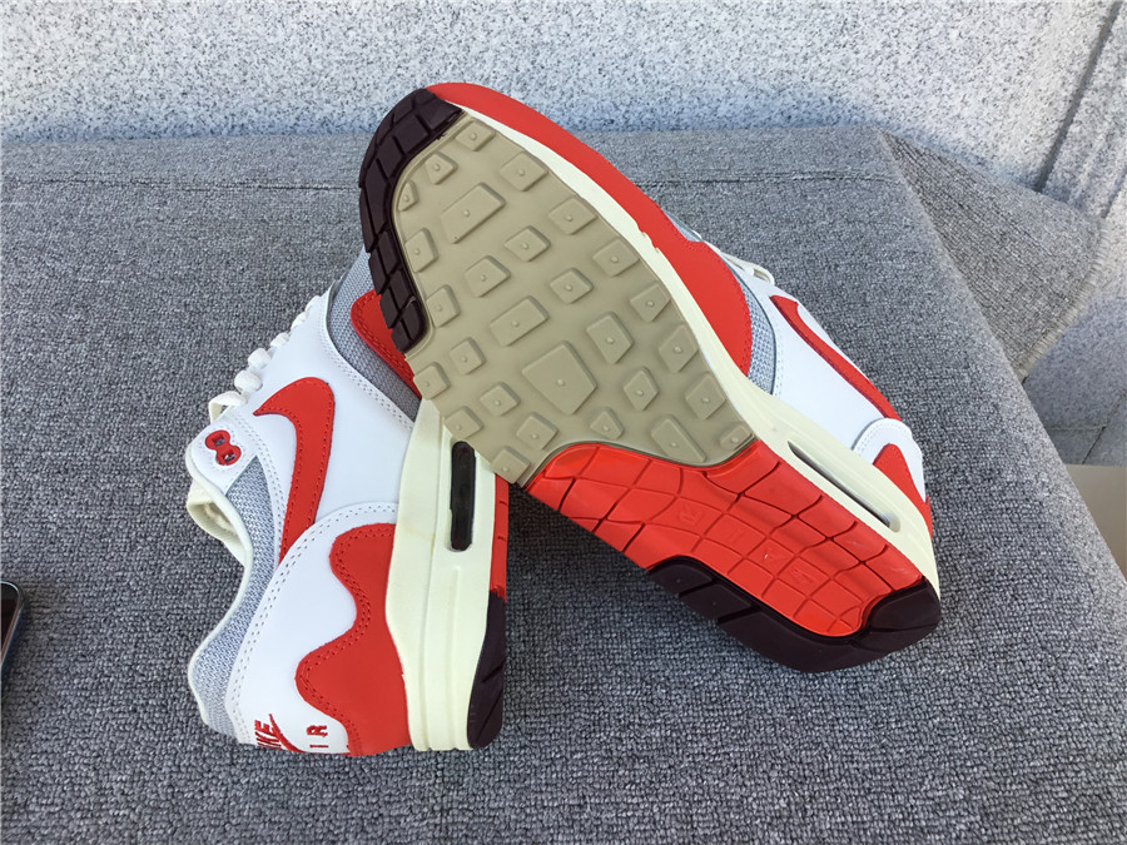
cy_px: 422
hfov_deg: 58.4
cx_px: 564
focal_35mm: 31
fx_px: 1009
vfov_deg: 45.4
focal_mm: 3.3
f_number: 2.4
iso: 25
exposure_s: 1/103
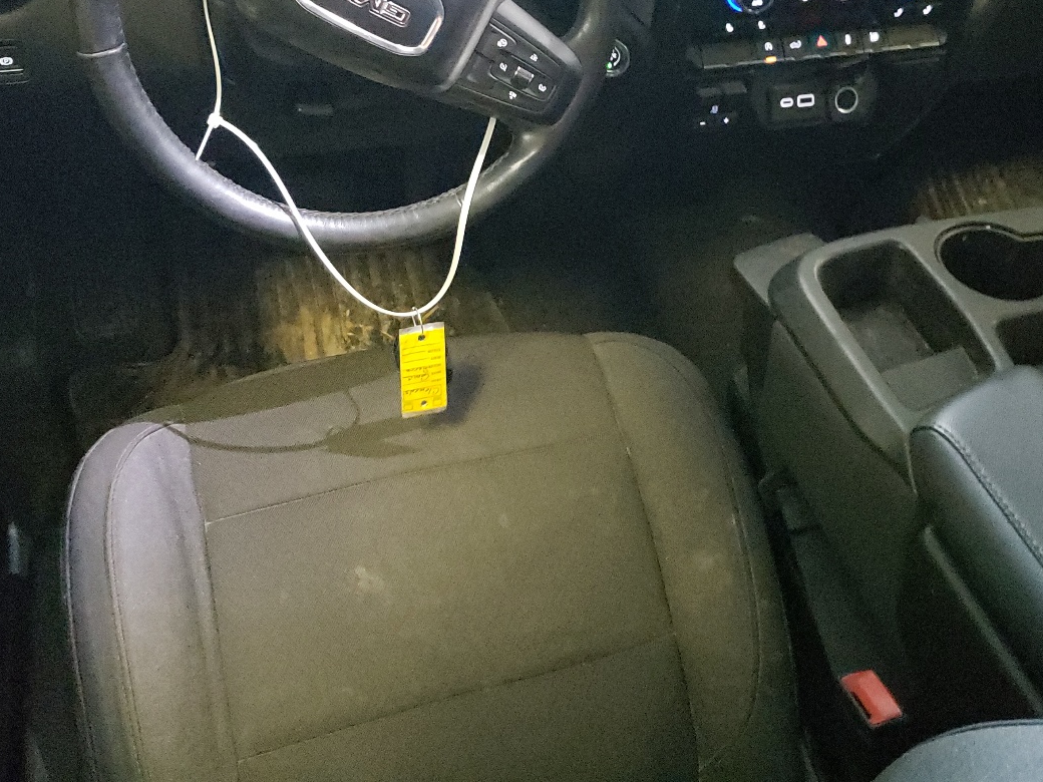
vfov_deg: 35.1
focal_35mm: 40
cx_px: 581
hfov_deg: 46.7
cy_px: 190
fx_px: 1205
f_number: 1.5
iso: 1363
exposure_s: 1/24
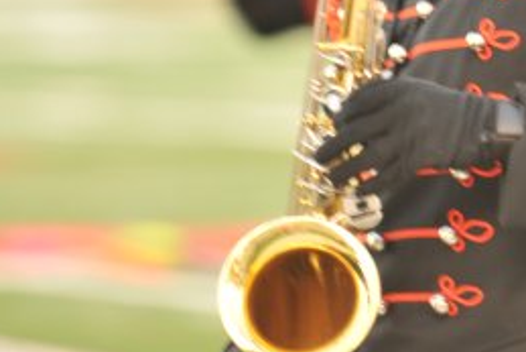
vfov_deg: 2.0
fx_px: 10145
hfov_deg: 3.0
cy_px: 2
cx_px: 367
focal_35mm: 694
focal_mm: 200
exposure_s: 1/160
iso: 200
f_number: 2.8
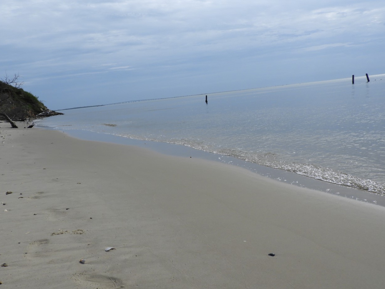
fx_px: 311
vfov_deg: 49.8
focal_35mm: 28
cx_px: 172
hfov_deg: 63.3
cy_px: 148
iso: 100
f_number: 3.3
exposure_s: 1/2000
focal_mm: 4.3
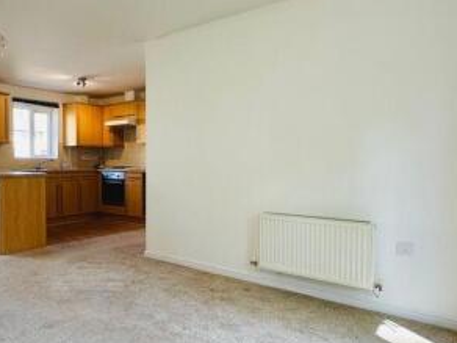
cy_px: 178
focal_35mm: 28
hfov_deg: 61.4
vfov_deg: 49.7
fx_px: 370
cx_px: 140
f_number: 2.2
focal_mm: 2.22
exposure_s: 1/99
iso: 100
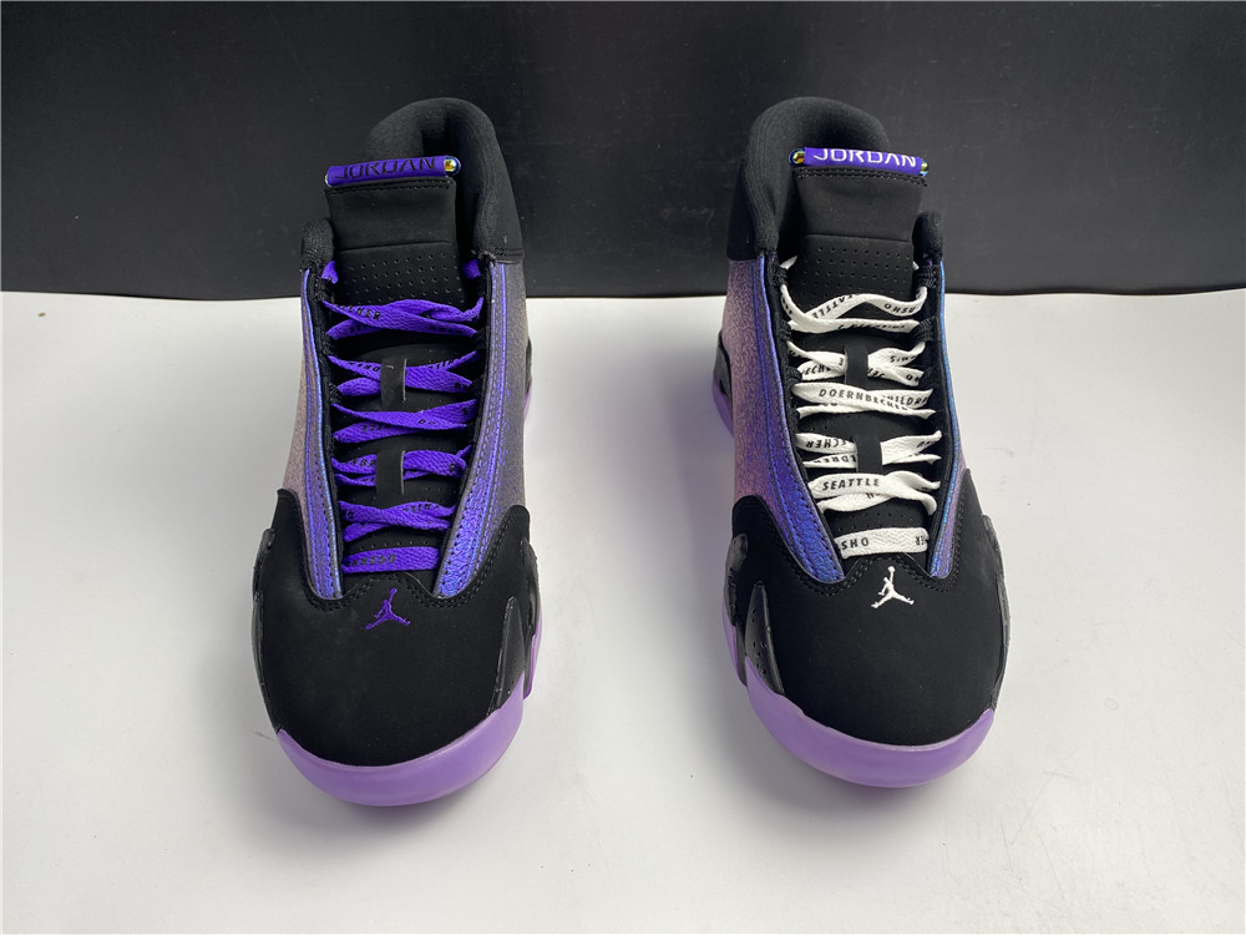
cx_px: 623
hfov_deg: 67.3
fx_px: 936
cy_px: 468
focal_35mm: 26
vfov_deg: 53.1
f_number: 1.8
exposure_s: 1/100
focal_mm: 4.25
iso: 50
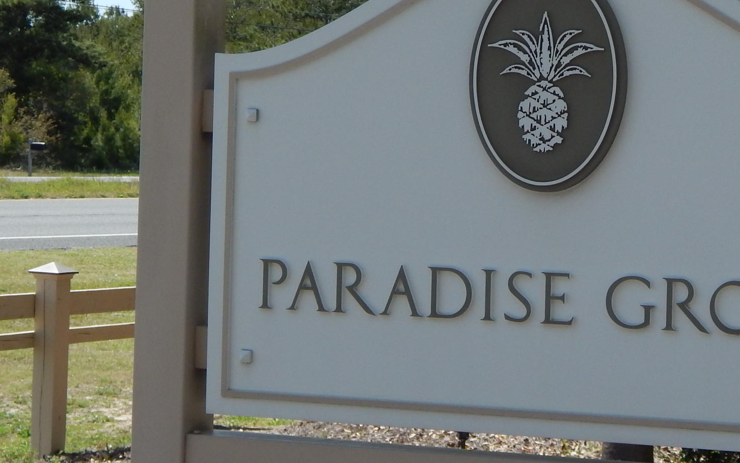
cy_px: 144
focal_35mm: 148
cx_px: 583
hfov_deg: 14.1
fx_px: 2985
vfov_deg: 8.9
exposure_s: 1/800
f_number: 4.1
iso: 125
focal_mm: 12.3
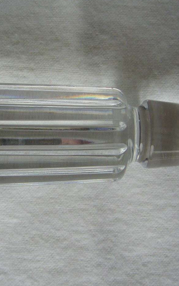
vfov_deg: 32.0
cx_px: 53
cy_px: 137
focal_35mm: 64
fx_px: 499
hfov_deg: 20.2
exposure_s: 1/100
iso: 80
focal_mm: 5.8
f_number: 2.8
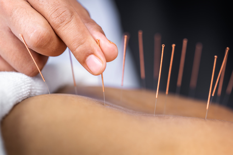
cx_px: 116
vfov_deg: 13.7
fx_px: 647
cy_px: 78
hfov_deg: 20.4
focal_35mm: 100
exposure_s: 1/125
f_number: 4
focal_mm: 100
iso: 100
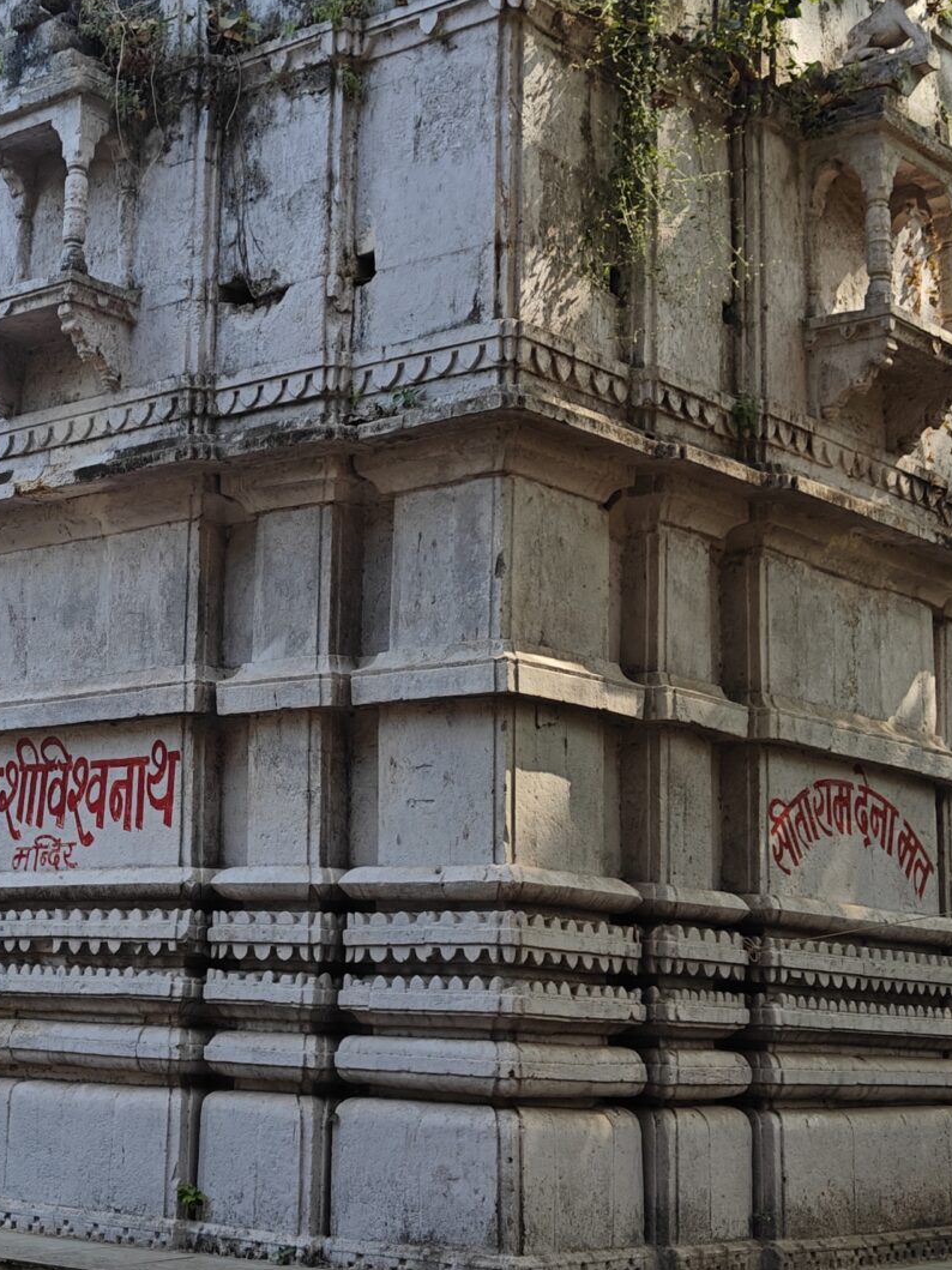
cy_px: 601
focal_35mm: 58
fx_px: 2127
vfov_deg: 33.2
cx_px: 197
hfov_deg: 24.8
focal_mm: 5.59
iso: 64
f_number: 1.8
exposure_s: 1/2016
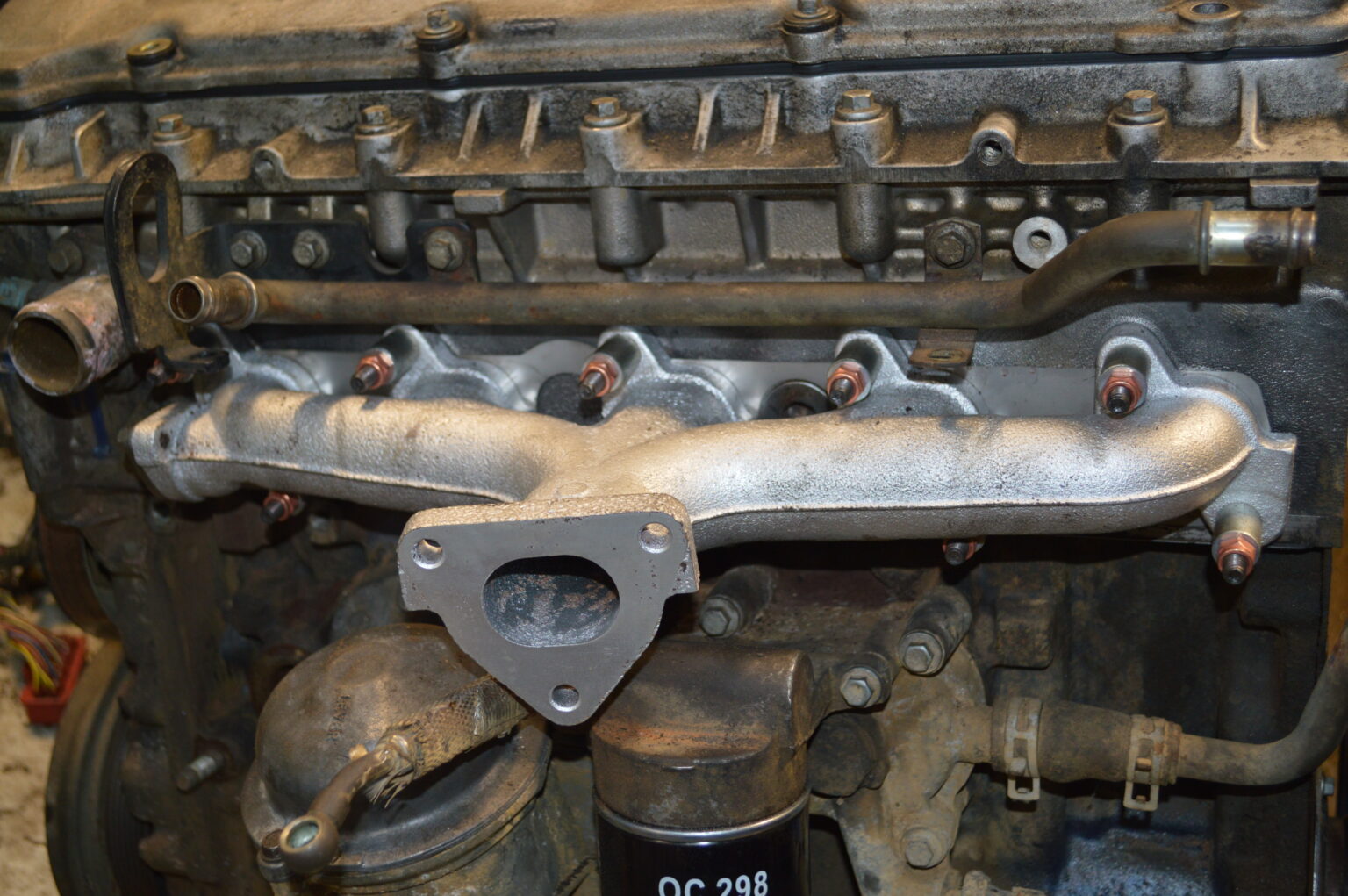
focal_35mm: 45
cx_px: 674
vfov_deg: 29.8
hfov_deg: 43.6
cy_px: 448
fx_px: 1683
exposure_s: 1/30
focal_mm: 30
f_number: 4.5
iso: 560
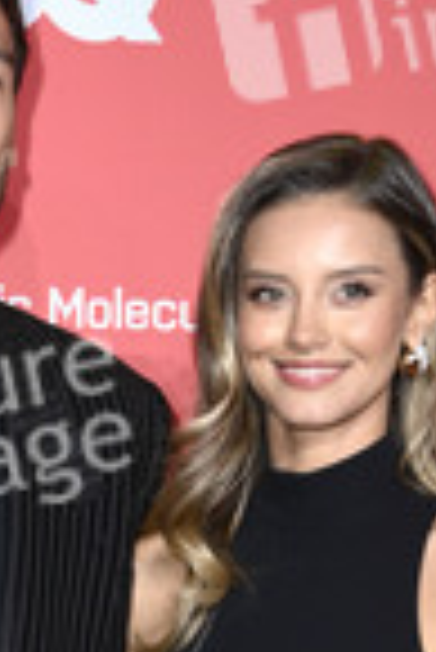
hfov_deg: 7.7
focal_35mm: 179
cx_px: 31
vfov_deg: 11.3
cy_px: 670
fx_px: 3244
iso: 1000
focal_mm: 65
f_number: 5.6
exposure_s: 1/250
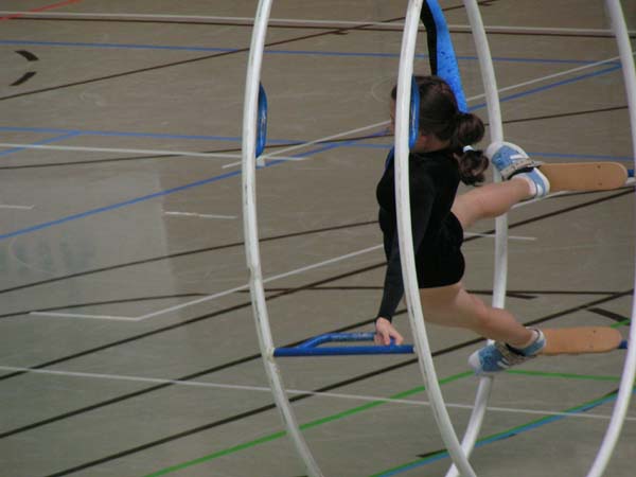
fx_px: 6982
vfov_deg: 3.9
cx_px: 318
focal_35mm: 380
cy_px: 238
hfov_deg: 5.2
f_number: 3.5
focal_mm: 58
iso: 200
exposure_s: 1/400
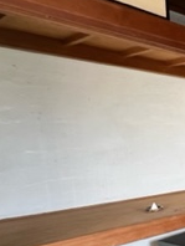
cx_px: 325
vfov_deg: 43.3
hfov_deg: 22.3
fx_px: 299
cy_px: 184
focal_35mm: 42
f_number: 1.8
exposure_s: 1/99
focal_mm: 1.57
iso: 160
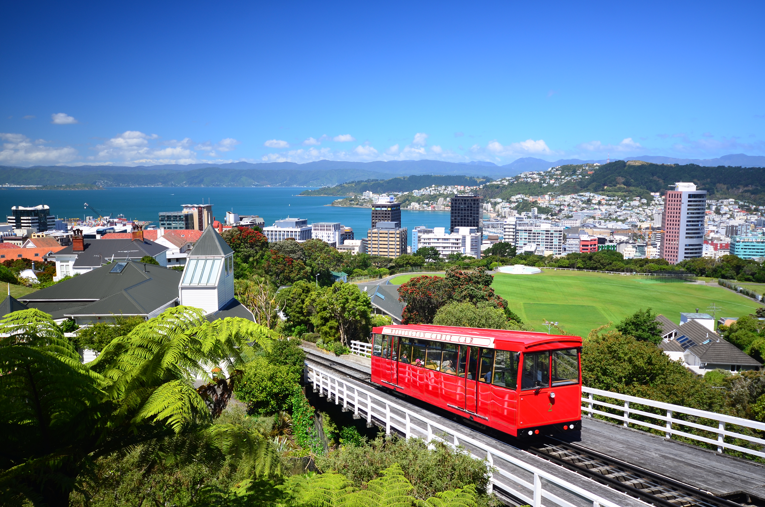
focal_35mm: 30
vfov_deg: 43.4
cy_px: 254
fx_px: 636
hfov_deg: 62.0
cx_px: 382
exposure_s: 1/125
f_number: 5.6
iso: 100
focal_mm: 20
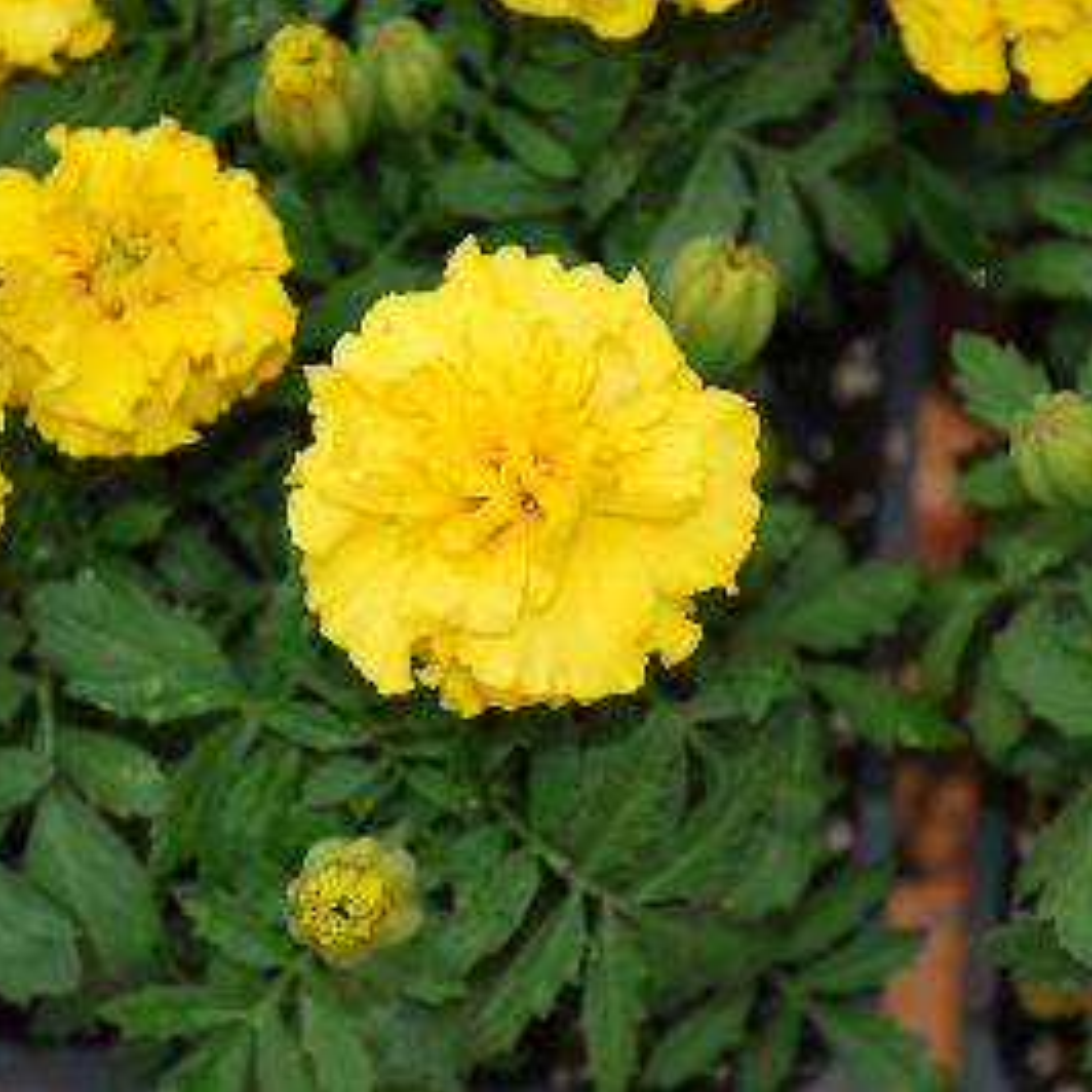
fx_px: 3770
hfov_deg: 16.5
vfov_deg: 16.5
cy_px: 546
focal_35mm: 106
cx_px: 542
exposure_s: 1/125
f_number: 5.6
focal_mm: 55
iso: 100
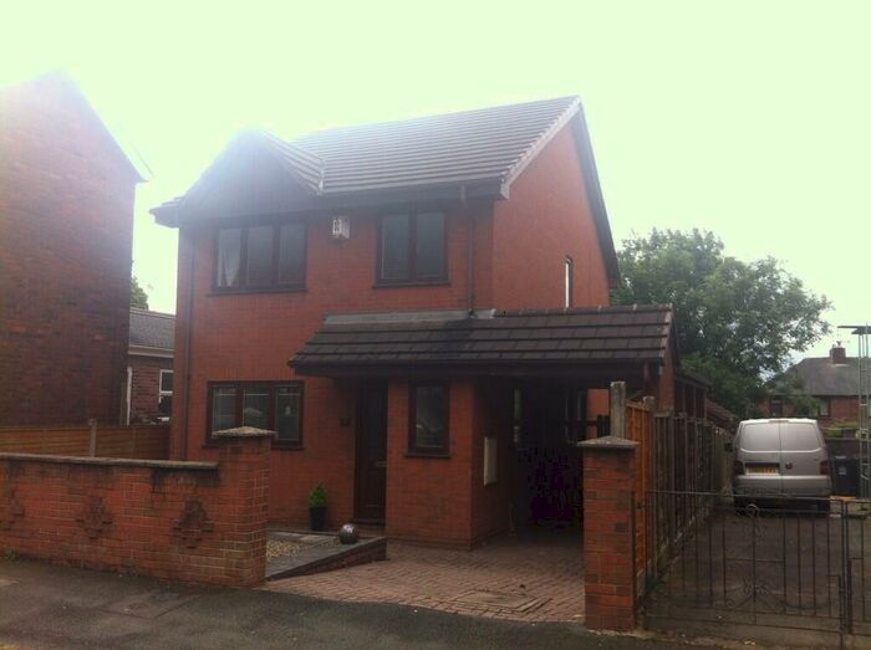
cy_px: 325
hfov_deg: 52.7
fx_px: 879
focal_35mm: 35
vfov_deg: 40.6
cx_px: 436
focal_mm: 3.85
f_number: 2.8
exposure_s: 1/541
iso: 80
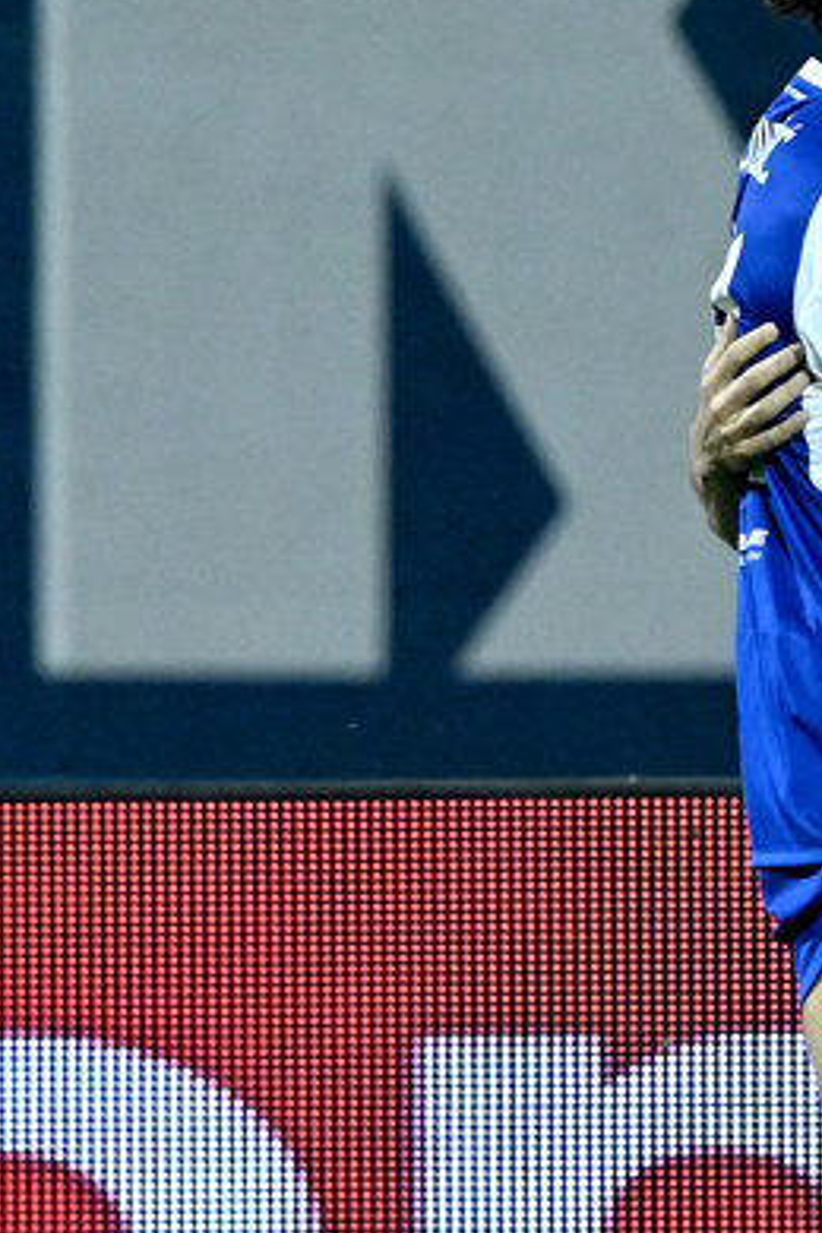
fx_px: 42090
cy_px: 760
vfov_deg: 1.7
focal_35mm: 1229
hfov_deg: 1.1
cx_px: 518
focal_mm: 400
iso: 4000
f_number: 4
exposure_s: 1/640
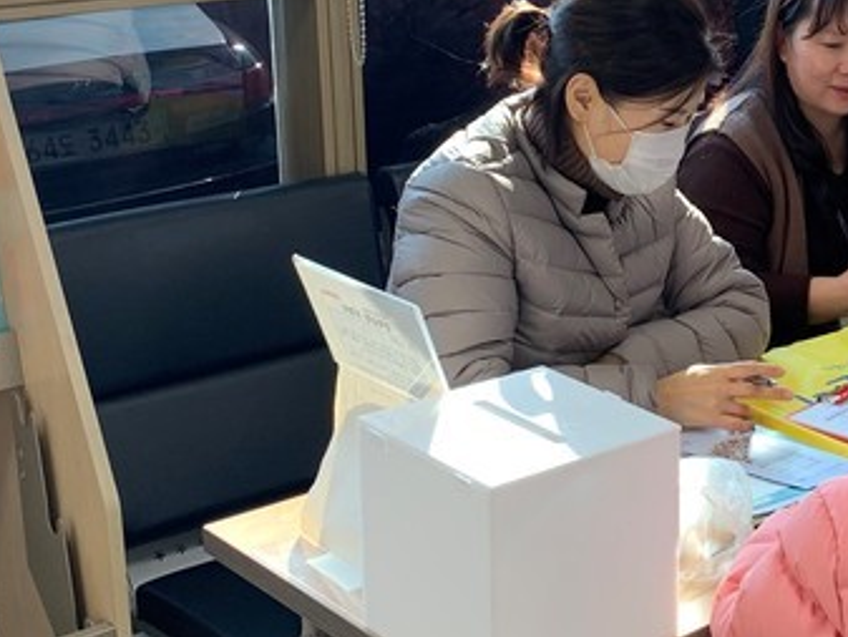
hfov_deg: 25.7
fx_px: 1813
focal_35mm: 74
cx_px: 712
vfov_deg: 19.9
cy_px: 259
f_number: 1.8
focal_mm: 4.25
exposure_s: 1/120
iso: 64
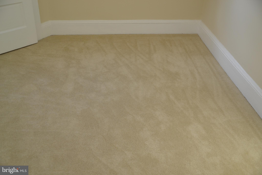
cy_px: 88
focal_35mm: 36
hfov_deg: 53.1
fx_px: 262
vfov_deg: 36.9
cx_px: 131
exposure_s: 1/80
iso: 400
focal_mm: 24
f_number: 4.5
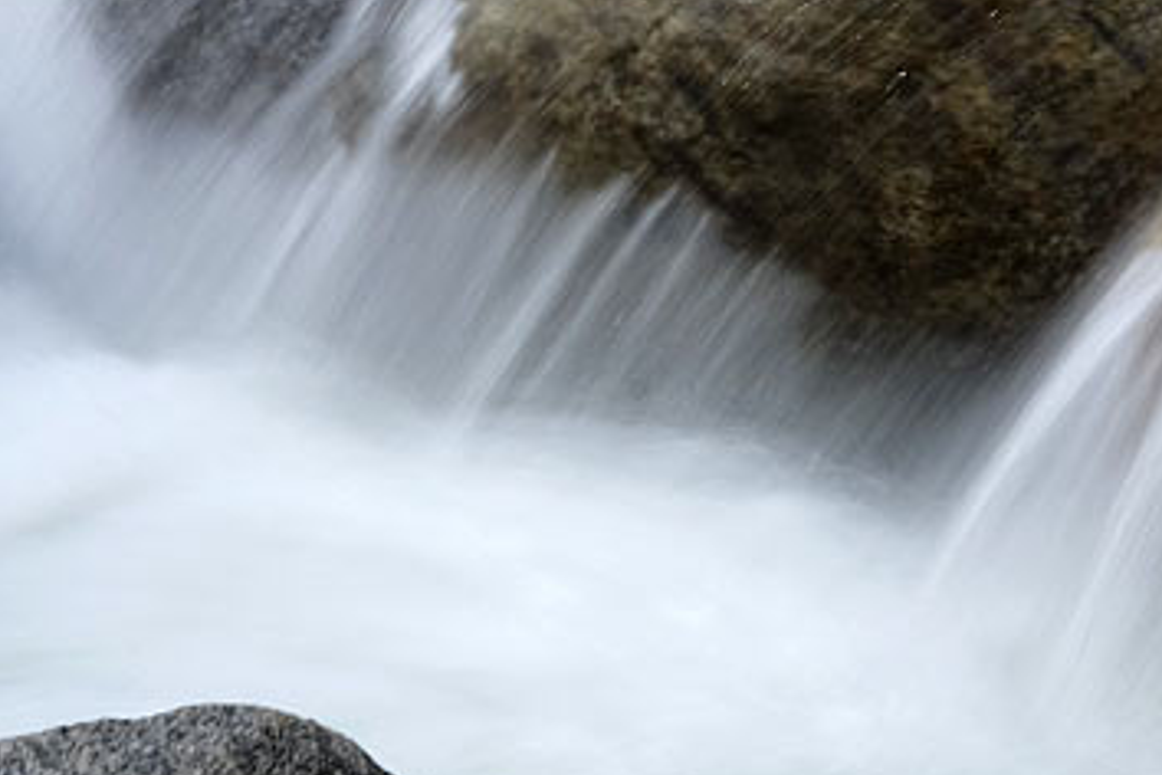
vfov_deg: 2.1
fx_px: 21334
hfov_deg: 3.1
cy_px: 314
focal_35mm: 661
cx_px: 1448
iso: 100
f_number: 22
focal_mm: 156.1
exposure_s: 1/4
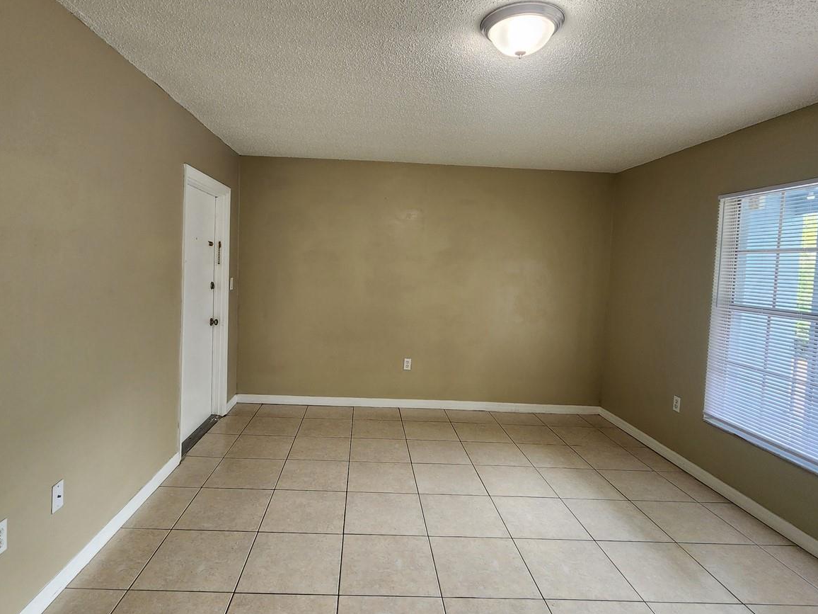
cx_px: 372
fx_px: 425
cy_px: 287
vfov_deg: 71.5
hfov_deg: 87.5
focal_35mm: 18
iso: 125
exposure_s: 1/60
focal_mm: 2.2
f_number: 2.2
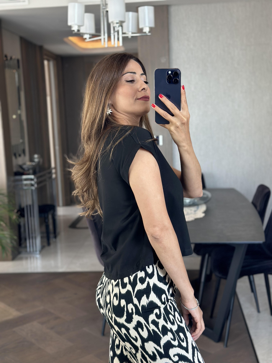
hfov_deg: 30.3
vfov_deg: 39.7
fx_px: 503
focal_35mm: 48
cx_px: 136
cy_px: 182
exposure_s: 1/74
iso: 125
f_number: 1.78
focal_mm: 6.86
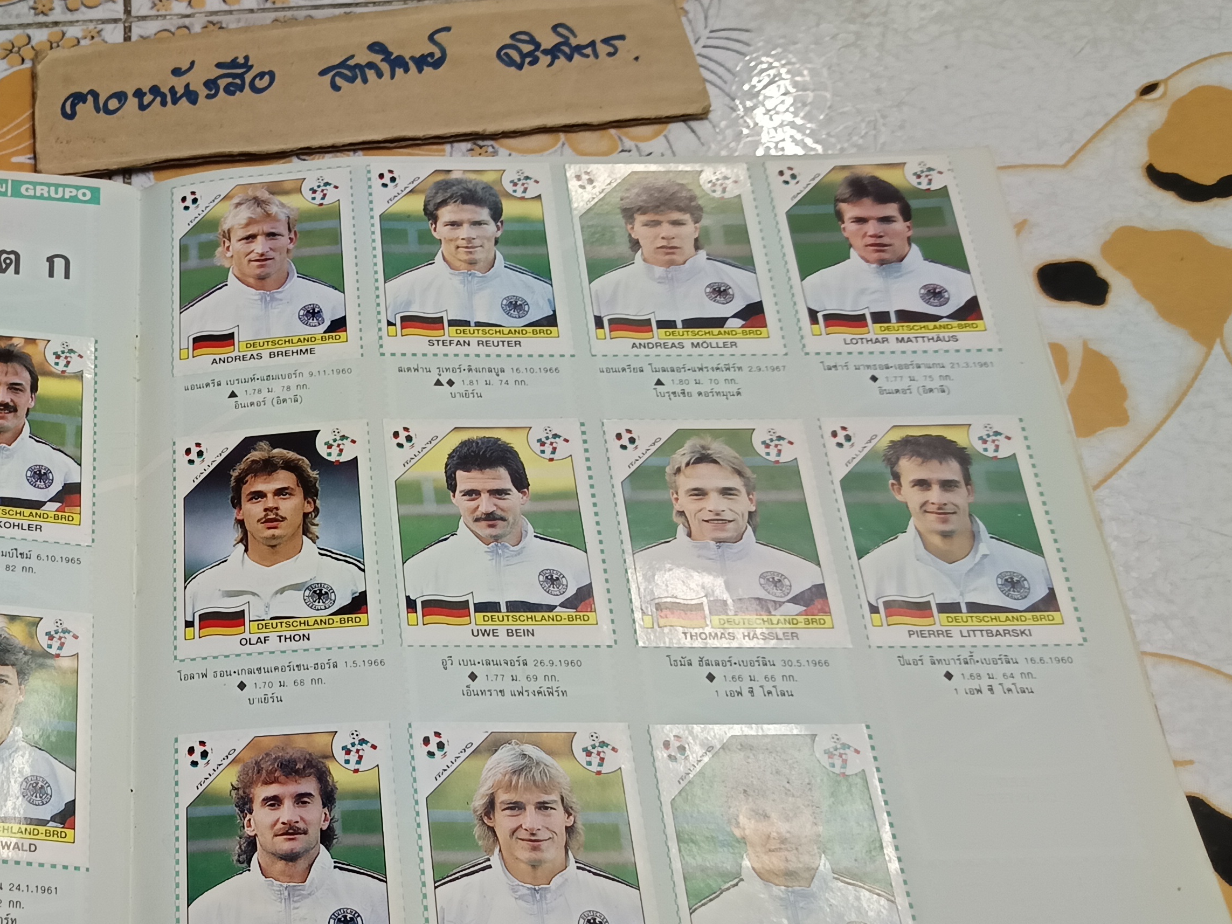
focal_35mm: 42
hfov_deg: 41.7
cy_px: 557
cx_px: 158
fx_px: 1495
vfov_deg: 34.2
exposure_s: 1/50
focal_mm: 5.31
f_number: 1.7
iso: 925
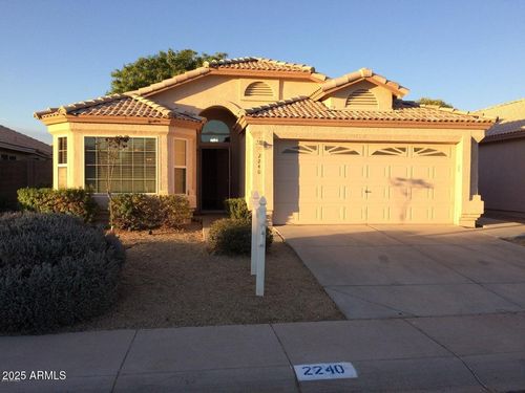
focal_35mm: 29
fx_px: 440
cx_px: 262
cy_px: 196
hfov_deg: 61.7
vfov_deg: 48.2
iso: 32
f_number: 2.2
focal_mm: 4.15
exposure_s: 1/604
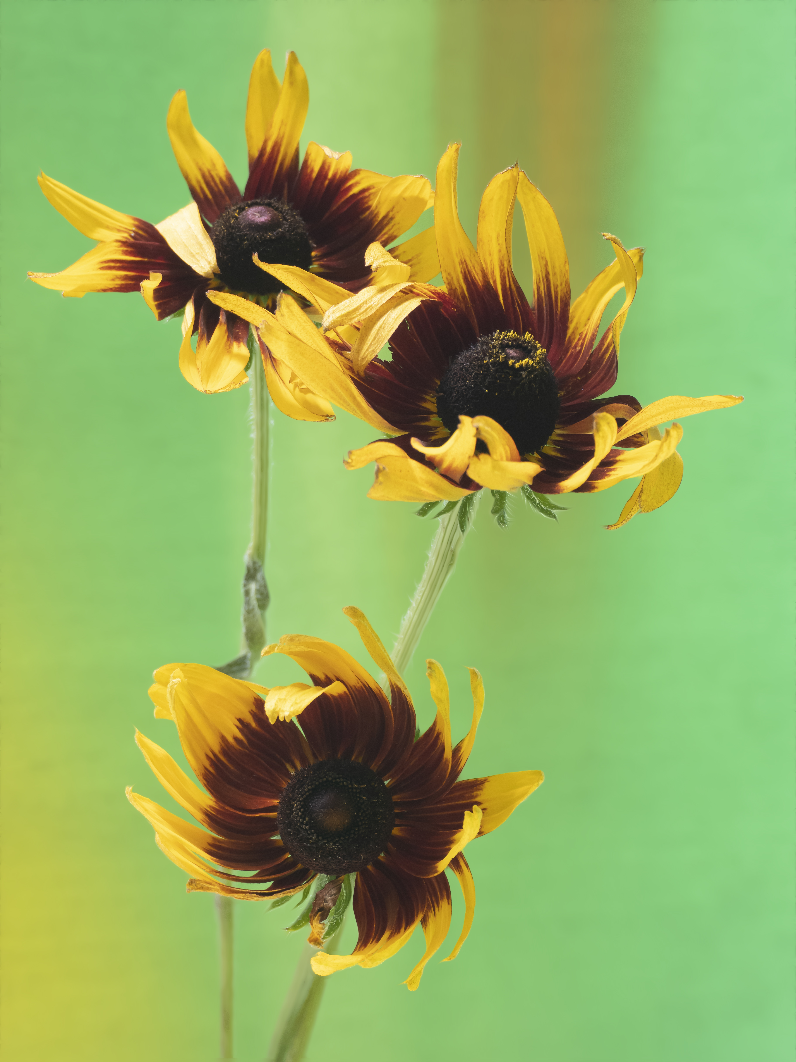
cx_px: 398
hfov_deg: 8.6
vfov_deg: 11.4
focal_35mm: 173
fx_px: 5304
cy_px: 531
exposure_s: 1/100
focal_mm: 58.01
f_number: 3.9
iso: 400
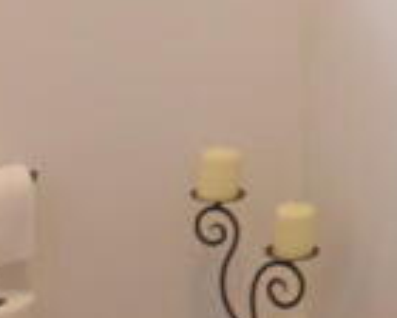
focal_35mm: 66
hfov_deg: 25.2
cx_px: 501
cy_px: -67
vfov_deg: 21.4
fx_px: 775
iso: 800
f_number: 5
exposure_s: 1/200
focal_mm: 10
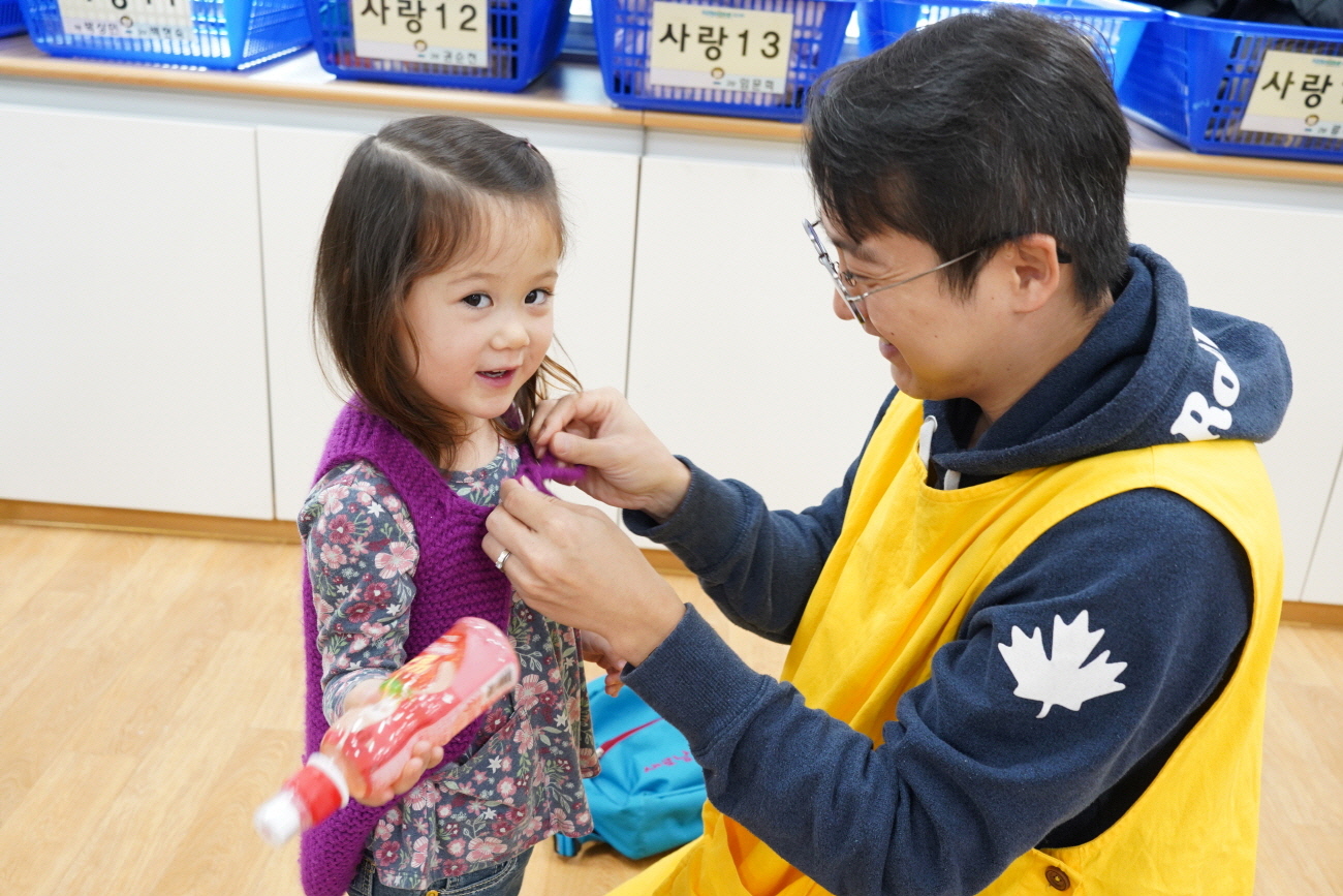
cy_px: 448
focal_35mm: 36
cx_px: 672
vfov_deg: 36.9
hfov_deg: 53.1
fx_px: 1343
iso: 2500
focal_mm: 36
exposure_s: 1/50
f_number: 5.6
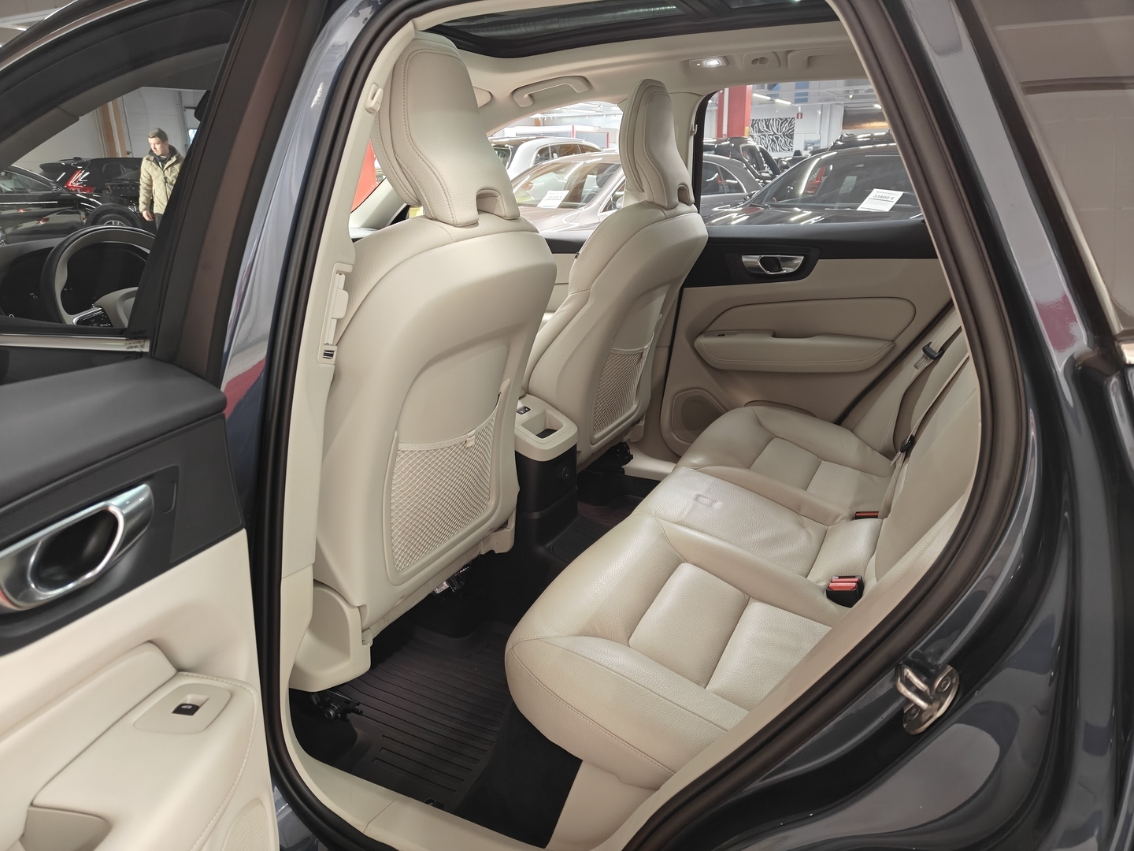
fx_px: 786
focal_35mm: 24
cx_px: 567
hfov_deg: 71.6
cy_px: 426
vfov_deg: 56.8
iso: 160
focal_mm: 5.59
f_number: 1.8
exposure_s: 1/33
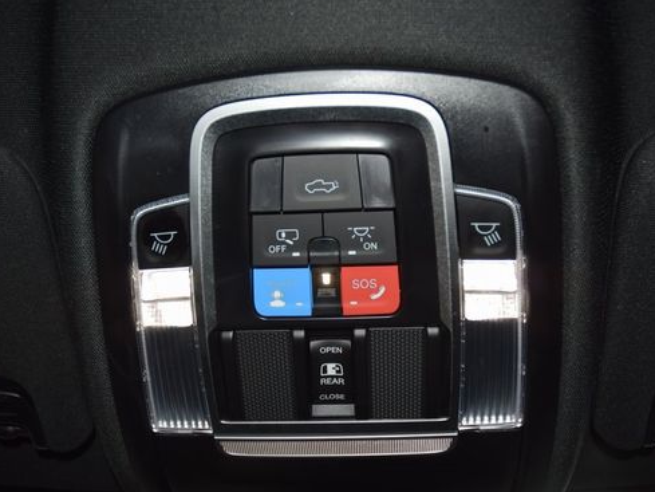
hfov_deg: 53.9
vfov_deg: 41.8
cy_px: 265
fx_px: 644
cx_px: 328
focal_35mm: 34
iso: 360
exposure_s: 1/60
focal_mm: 18
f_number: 3.5
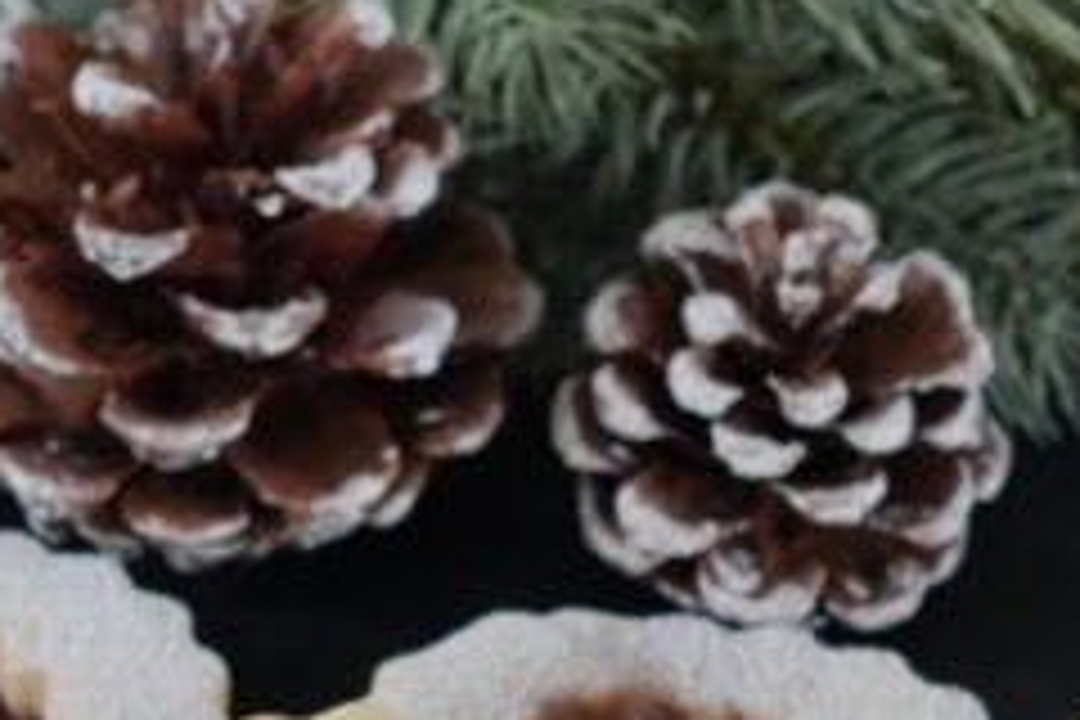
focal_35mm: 320
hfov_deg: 6.4
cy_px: 1150
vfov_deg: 4.3
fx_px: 9599
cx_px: 958
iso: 1000
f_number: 4
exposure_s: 1/160
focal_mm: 50
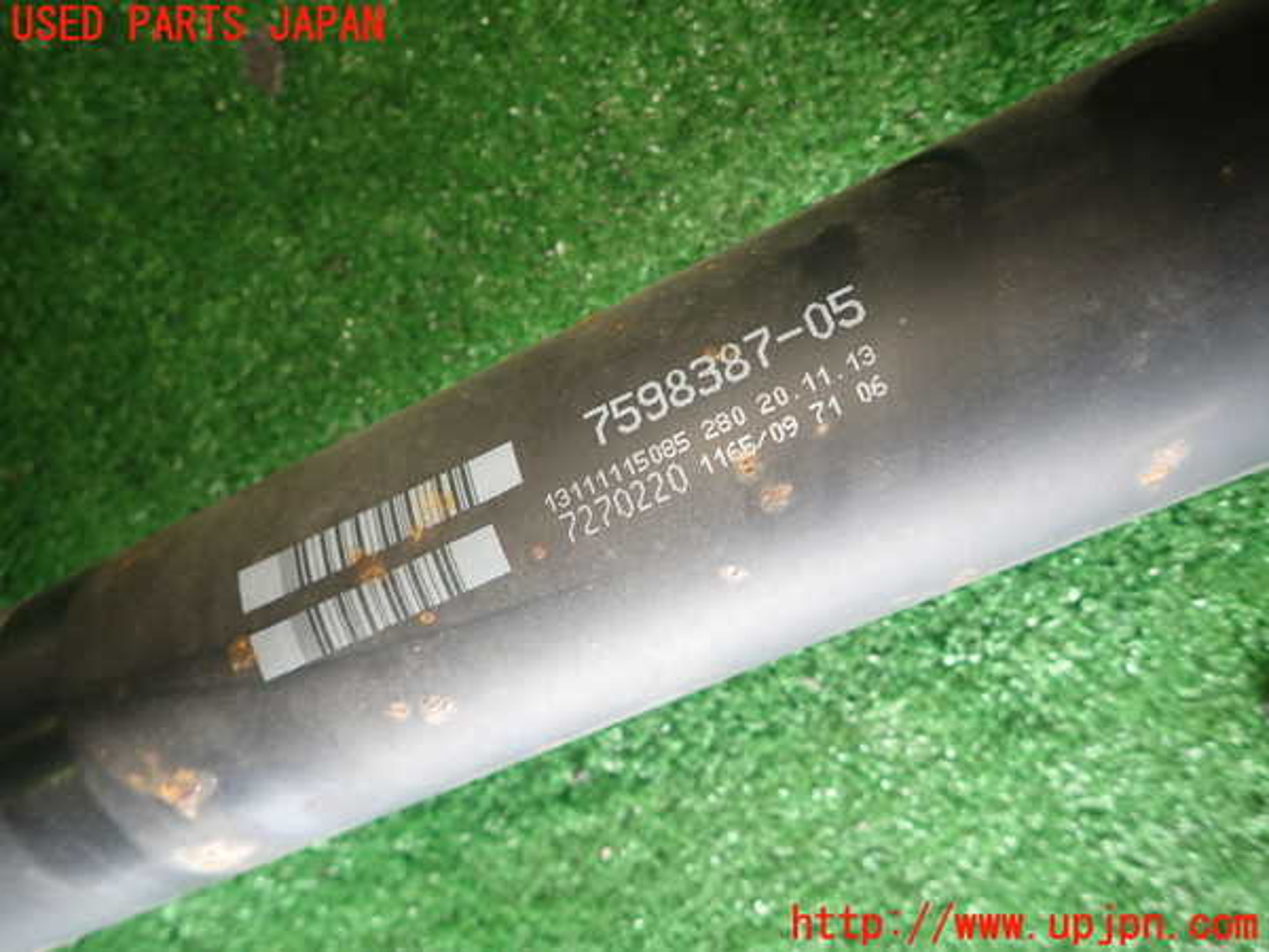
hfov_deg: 69.4
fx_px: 916
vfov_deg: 54.9
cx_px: 634
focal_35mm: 25
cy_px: 476
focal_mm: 4.5
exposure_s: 1/50
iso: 200
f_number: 2
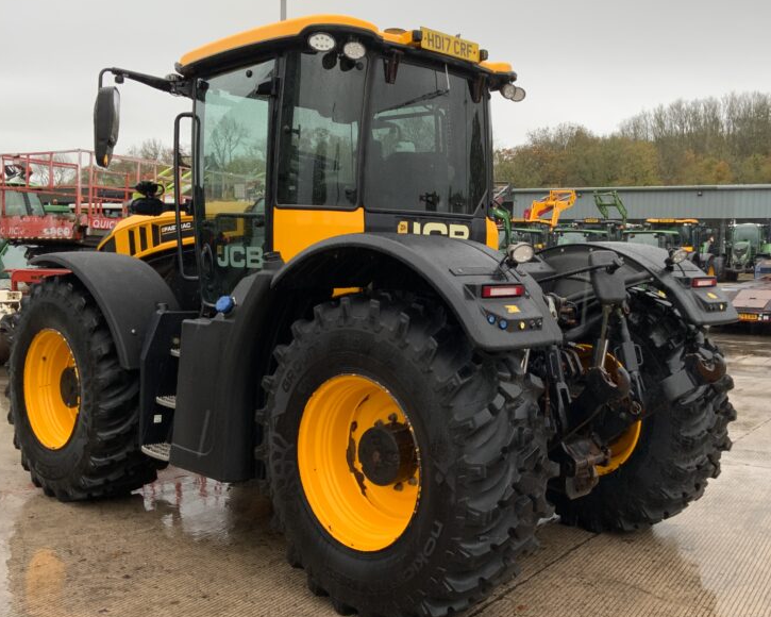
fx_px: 913
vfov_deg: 37.3
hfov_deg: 45.6
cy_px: 307
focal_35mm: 40
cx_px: 448
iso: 32
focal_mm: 3
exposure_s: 1/122
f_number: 1.8
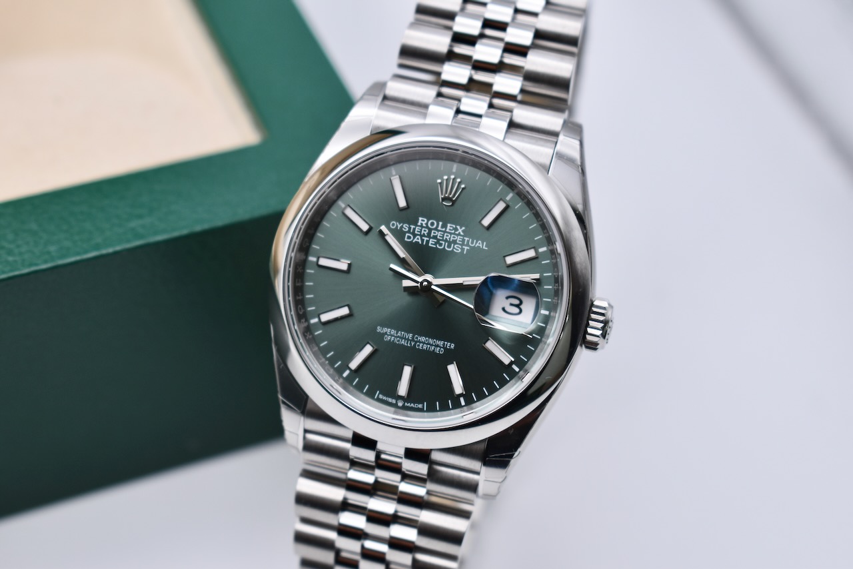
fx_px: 1706
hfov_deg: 28.1
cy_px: 284
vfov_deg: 18.9
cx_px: 426
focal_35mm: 72
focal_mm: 48
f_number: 5.6
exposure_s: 1/125
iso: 400
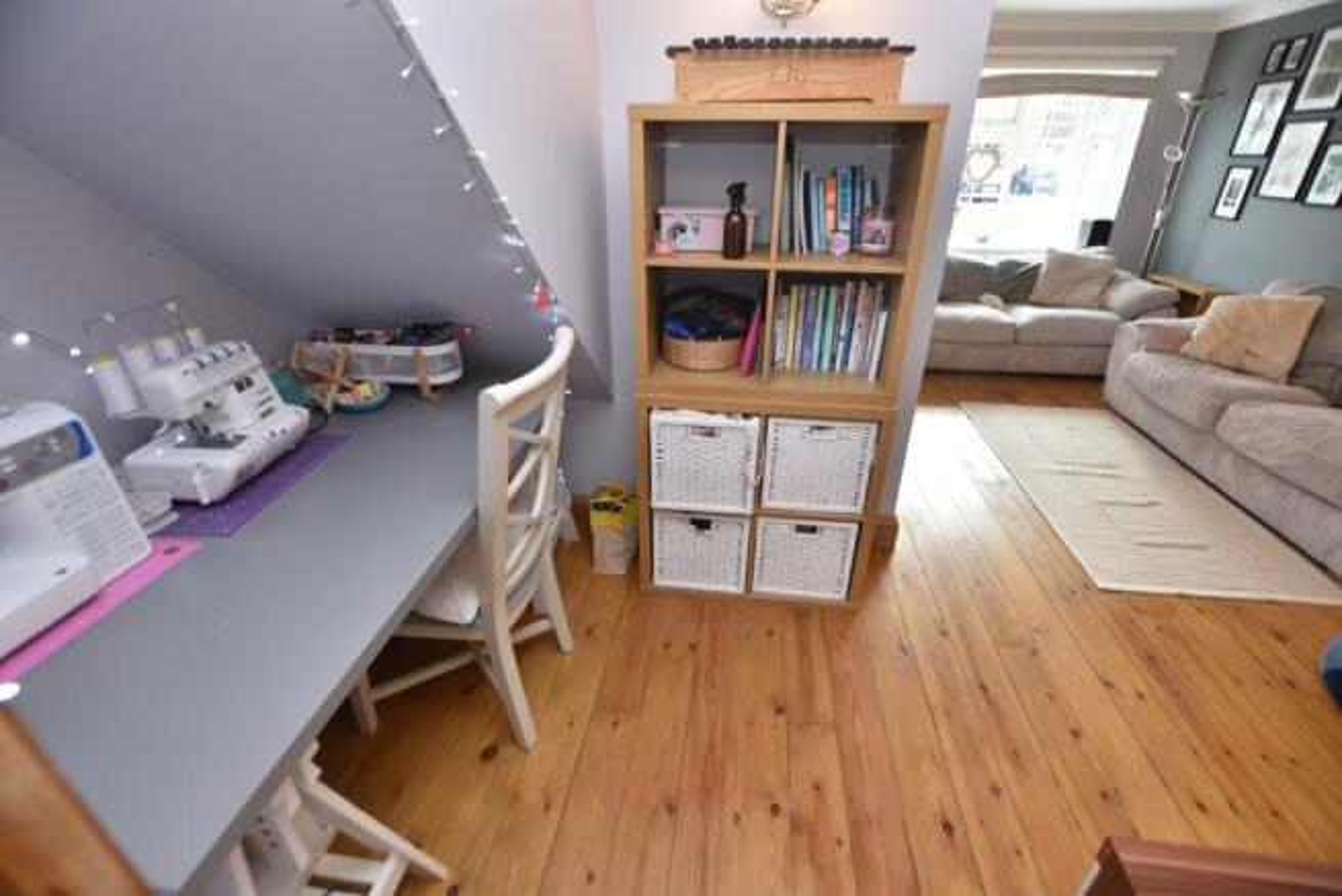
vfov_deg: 77.4
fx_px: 559
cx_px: 671
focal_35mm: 15
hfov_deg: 100.4
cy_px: 448
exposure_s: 1/20
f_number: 3.5
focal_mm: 10
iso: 100
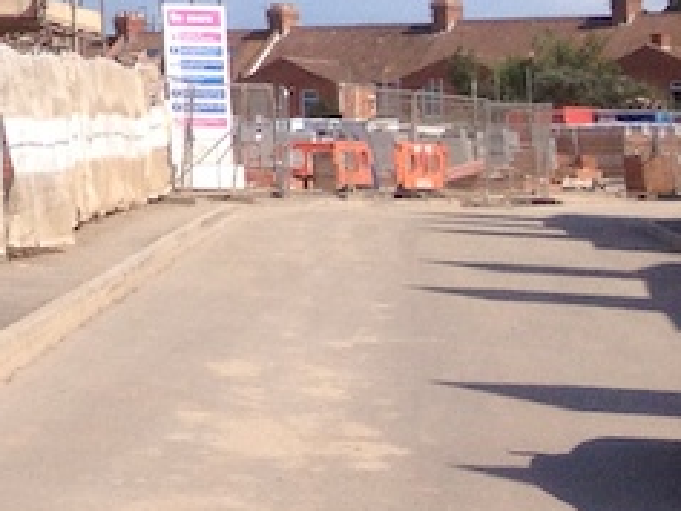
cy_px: -433
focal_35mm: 177
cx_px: -853
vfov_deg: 8.1
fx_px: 3484
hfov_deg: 10.0
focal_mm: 4.28
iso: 50
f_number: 2.4
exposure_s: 1/1783
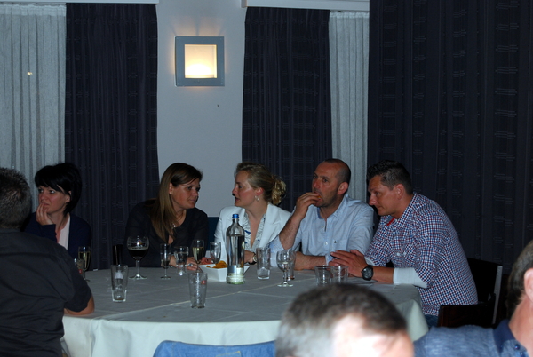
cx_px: 266
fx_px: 1223
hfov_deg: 24.6
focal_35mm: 82
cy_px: 178
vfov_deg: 16.6
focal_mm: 55
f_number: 5.6
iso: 450
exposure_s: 1/60
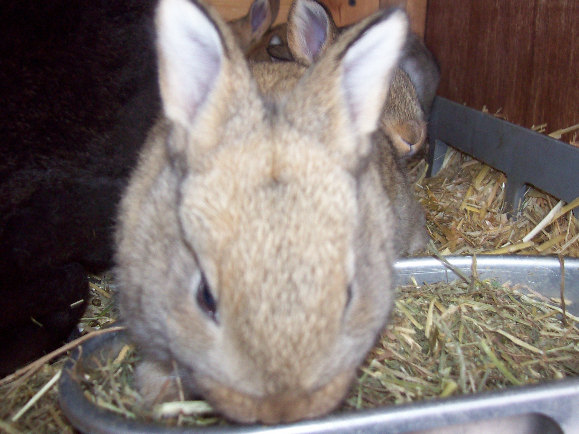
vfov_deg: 35.9
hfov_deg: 46.8
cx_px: 289
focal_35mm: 40
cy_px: 206
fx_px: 669
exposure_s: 1/64
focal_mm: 6
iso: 80
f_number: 2.7
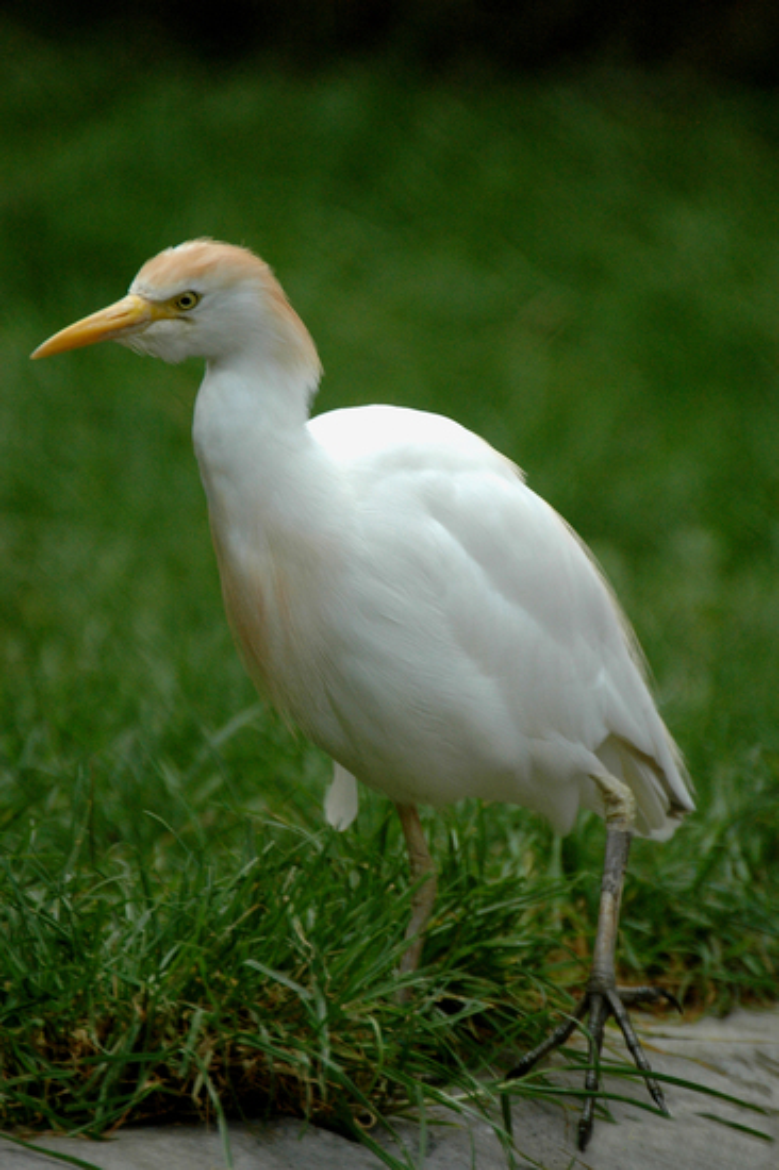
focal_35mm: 750
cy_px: 585
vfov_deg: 2.8
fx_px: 24373
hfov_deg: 1.8
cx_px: 390
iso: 800
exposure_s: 1/250
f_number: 6.3
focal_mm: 500
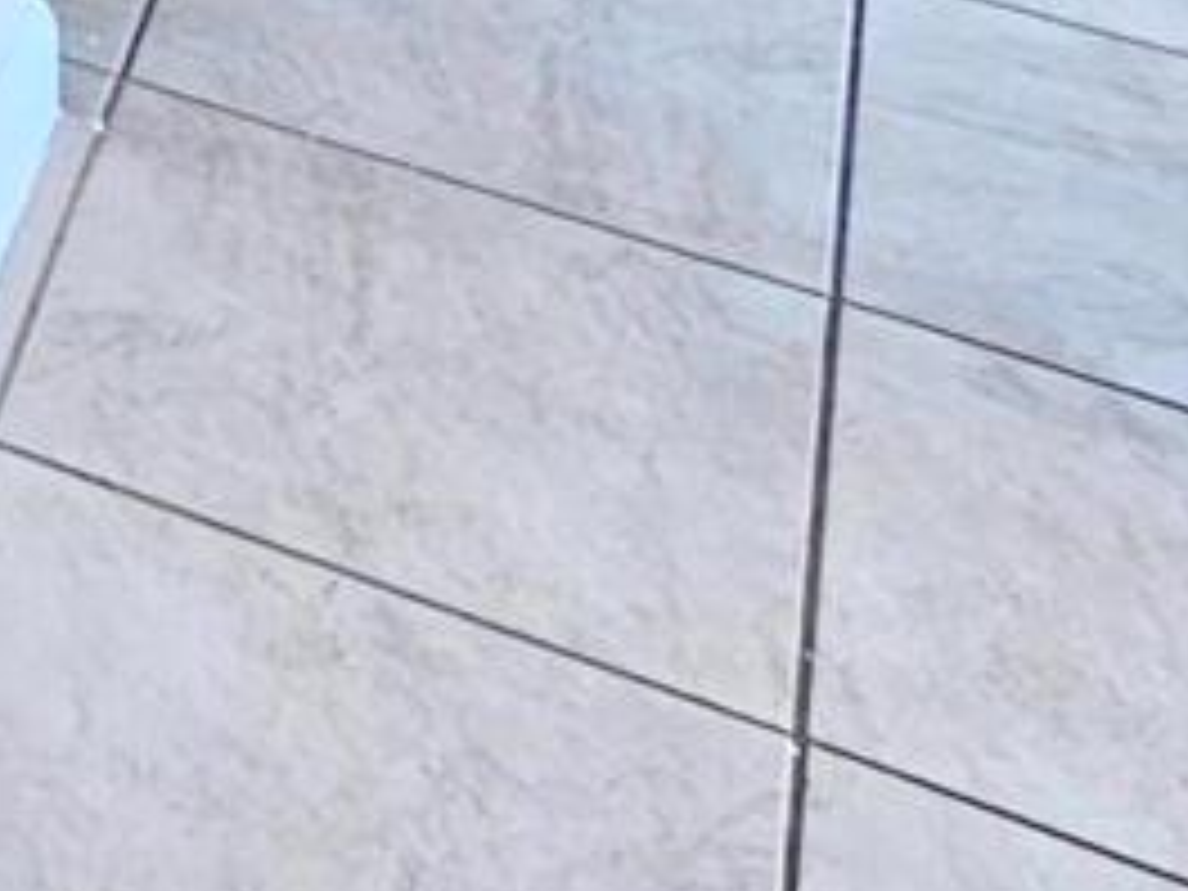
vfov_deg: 10.3
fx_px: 3466
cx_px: -1750
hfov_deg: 13.5
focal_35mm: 101
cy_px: -1814
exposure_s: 1/120
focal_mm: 2.2
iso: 64
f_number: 2.2
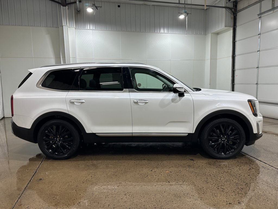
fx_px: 193
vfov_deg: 56.8
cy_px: 104
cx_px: 139
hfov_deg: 71.6
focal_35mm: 24
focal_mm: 6.86
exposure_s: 1/234
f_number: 1.78
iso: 64
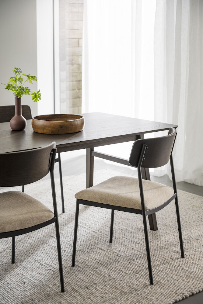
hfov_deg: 21.9
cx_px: 102
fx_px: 524
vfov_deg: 32.4
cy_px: 152
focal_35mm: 62
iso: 160
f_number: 4
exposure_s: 1/10
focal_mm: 62
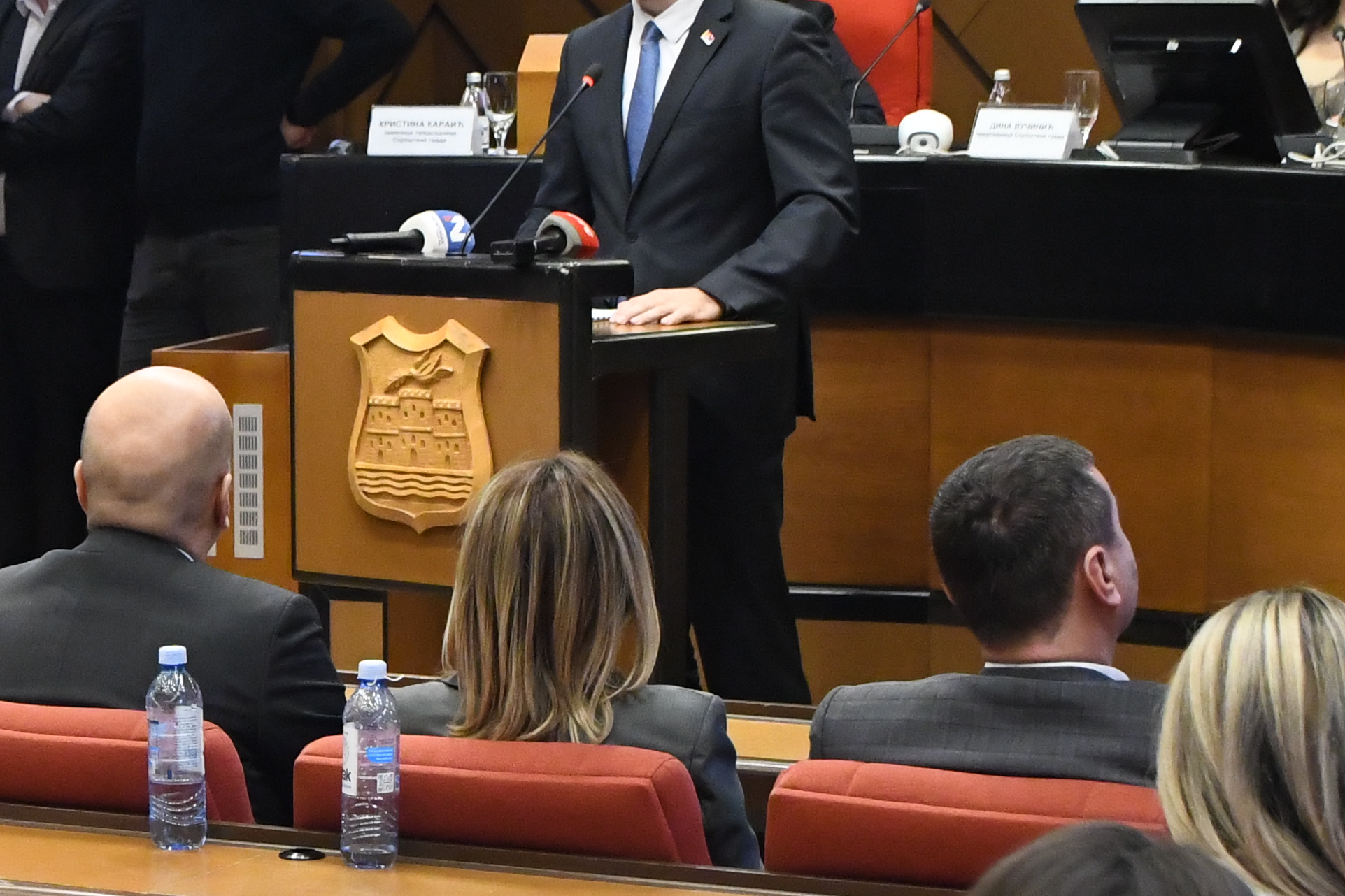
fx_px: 5193
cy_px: 470
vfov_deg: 9.9
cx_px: 137
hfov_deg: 14.6
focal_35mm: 139
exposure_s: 1/160
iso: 5000
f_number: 4
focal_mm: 32
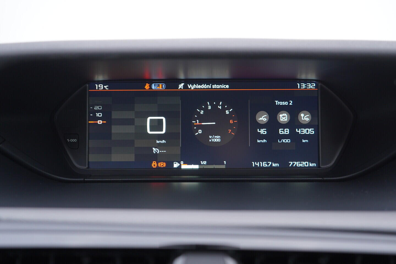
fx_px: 396
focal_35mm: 36
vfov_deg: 36.9
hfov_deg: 53.1
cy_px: 132
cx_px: 198
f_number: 2.8
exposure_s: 1/40
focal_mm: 24
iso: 160
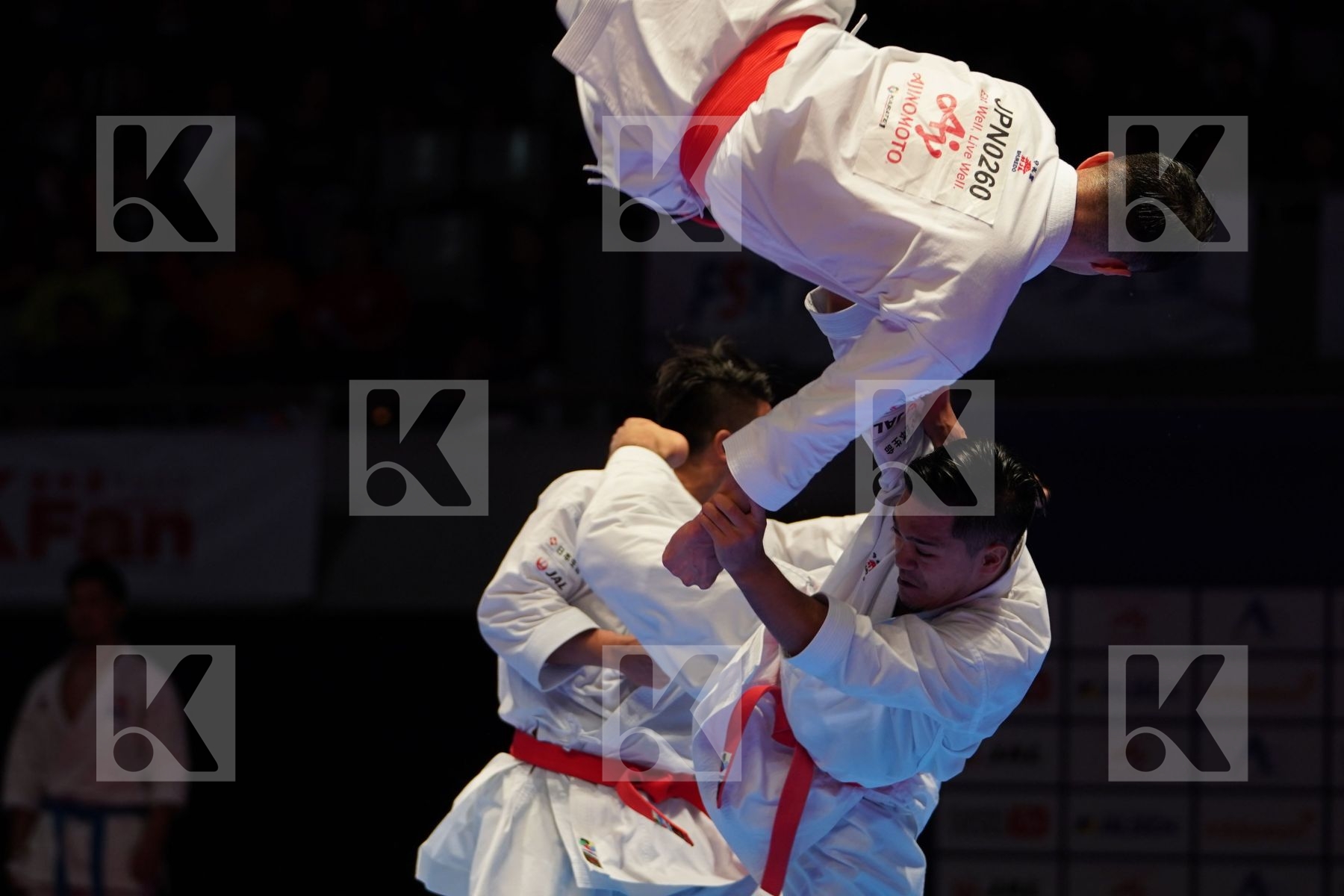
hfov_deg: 11.7
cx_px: 672
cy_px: 448
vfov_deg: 7.8
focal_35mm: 175
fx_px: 6533
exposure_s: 1/500
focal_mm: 117
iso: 640
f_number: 2.8
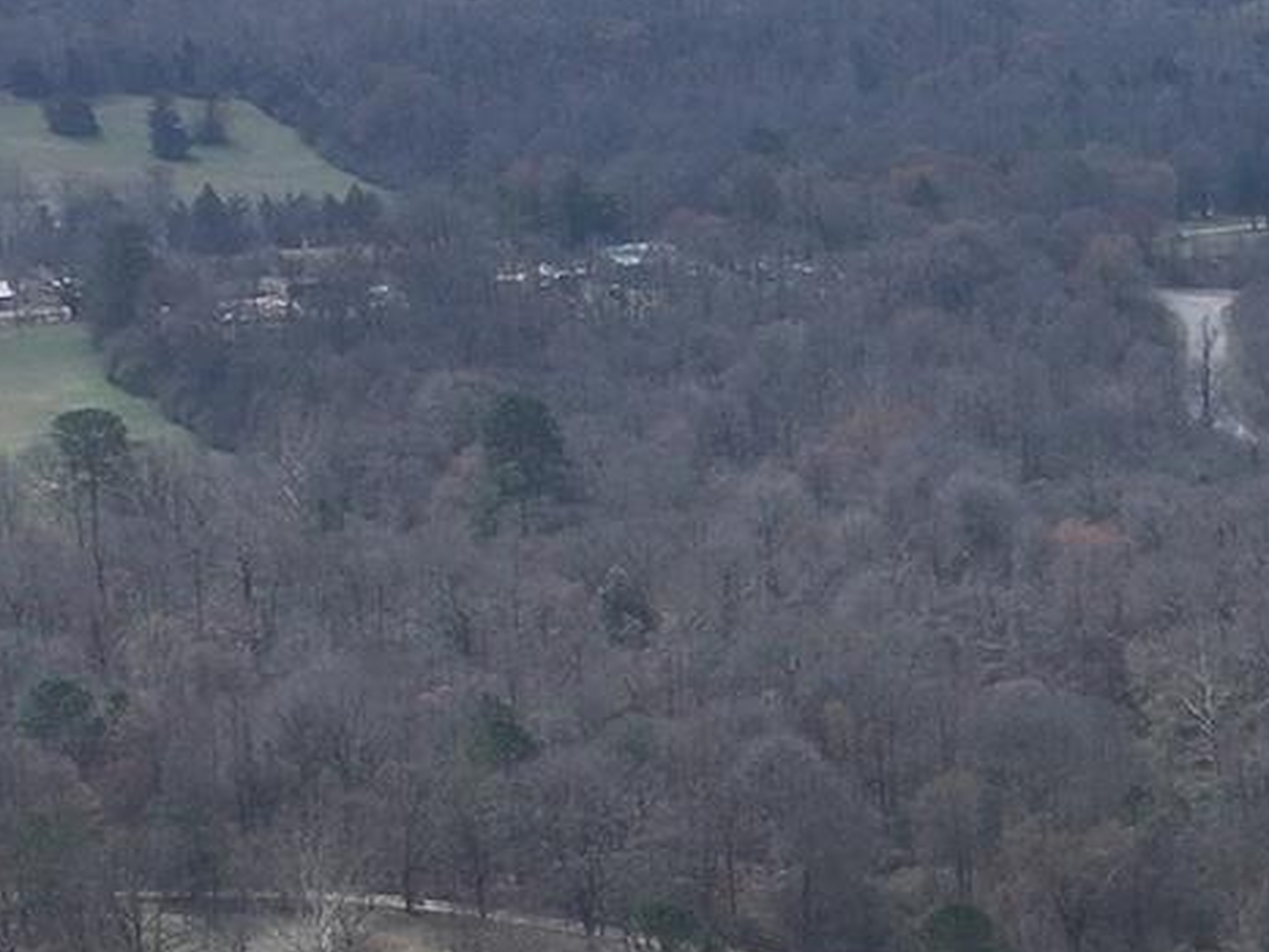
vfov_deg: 11.3
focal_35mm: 129
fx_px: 4730
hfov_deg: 13.5
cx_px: 2380
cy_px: 1090
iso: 100
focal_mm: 12.29
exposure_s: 1/3200
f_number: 2.8
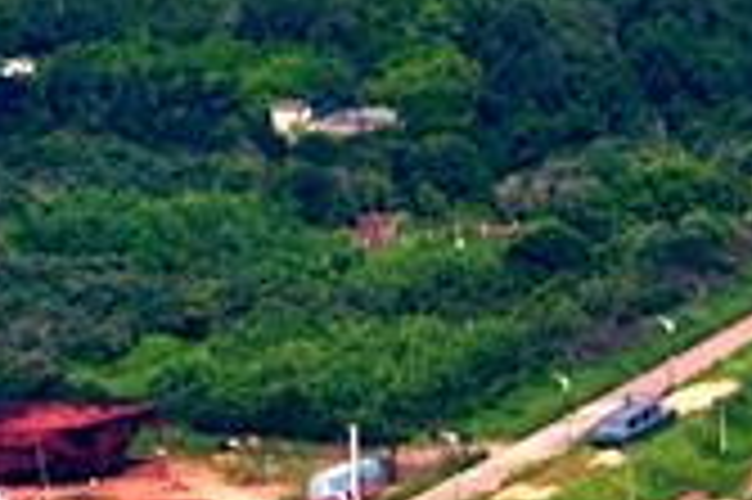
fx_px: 38293
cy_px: -860
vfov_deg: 0.7
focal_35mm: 1835
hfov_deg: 1.1
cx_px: 982
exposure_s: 1/320
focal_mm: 200
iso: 200
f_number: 10
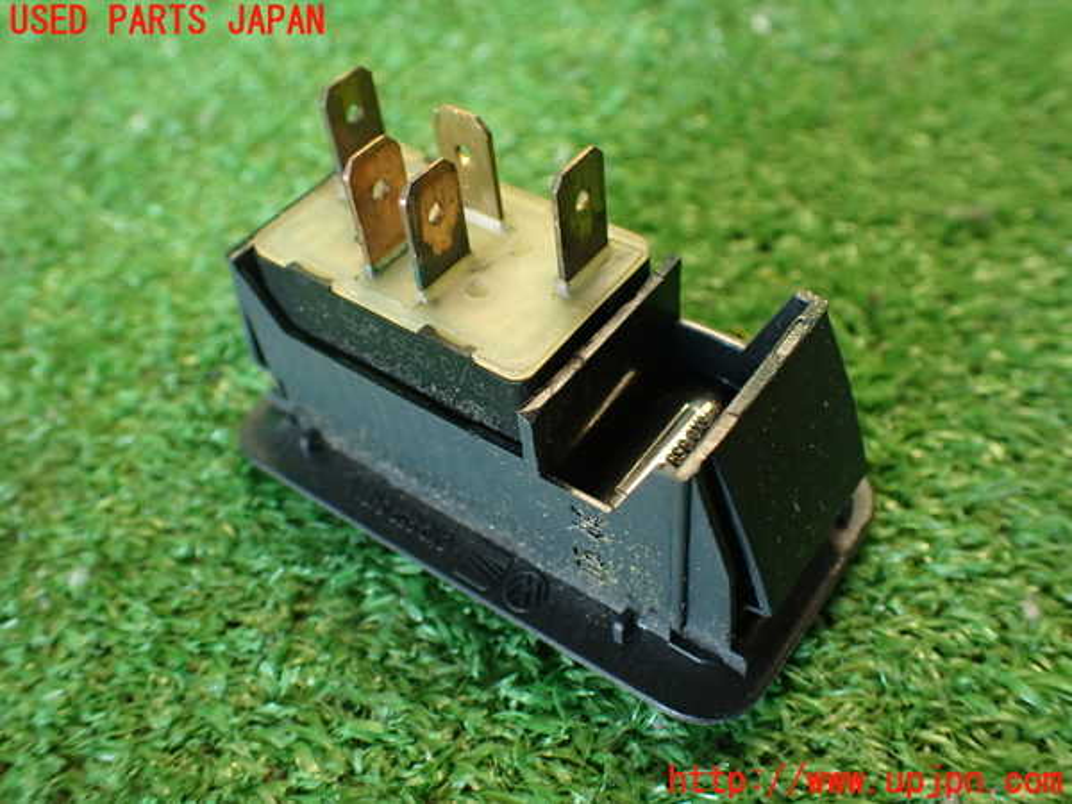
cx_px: 536
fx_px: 991
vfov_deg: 44.2
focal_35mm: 32
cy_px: 402
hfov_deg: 56.8
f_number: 2.4
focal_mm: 5.79
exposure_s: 1/30
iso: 320
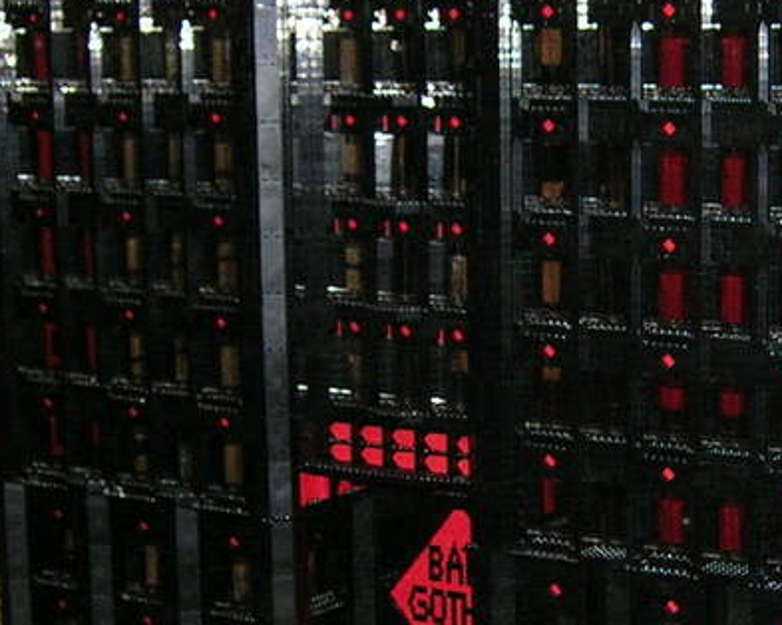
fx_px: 2059
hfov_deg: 21.1
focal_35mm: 89
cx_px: 675
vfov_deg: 17.2
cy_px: 434
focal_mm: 5.4
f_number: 2.8
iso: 141
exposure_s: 1/60.1
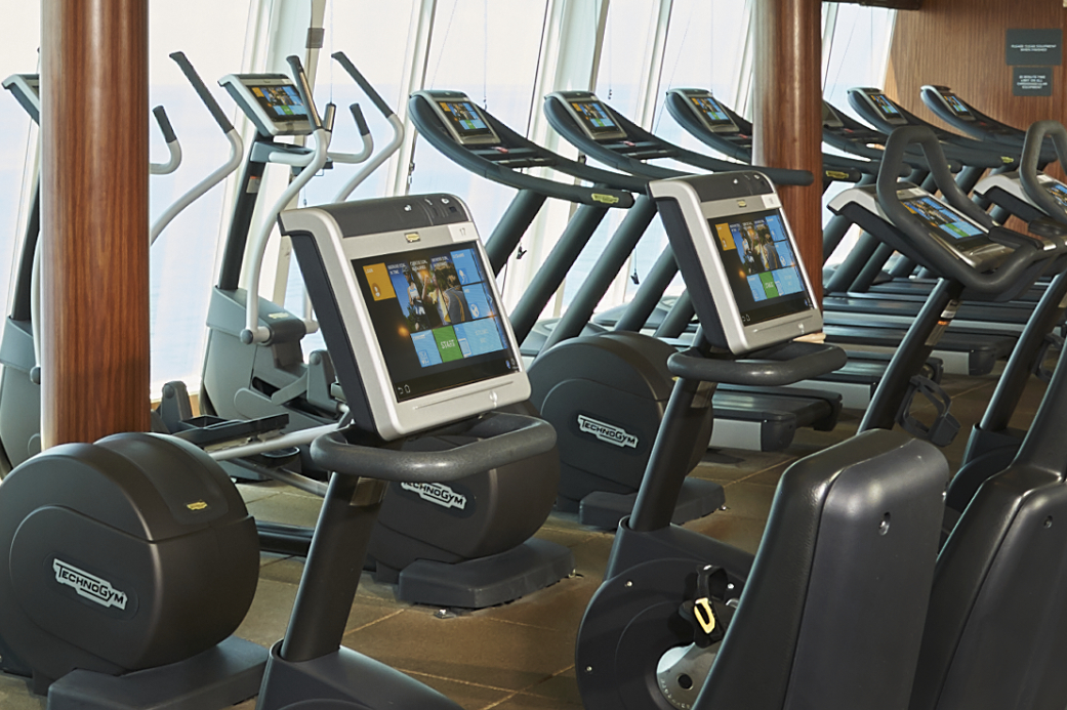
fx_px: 2163
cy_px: 127
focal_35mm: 73
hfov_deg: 26.1
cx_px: -37
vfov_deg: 18.5
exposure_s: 1/15
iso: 200
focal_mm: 19
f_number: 10
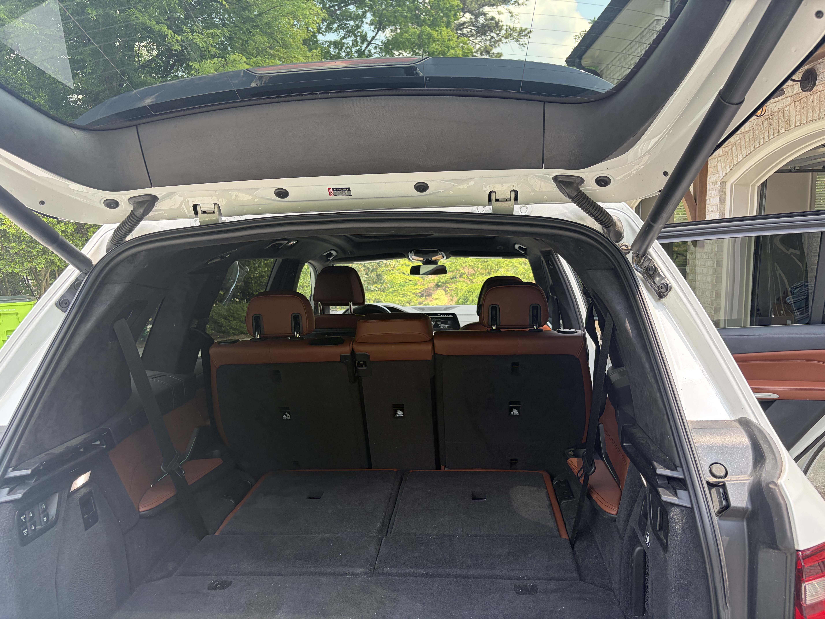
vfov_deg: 53.1
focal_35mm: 26
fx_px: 620
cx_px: 412
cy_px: 310
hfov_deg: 67.3
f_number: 1.6
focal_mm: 5.96
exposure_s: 1/203
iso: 64
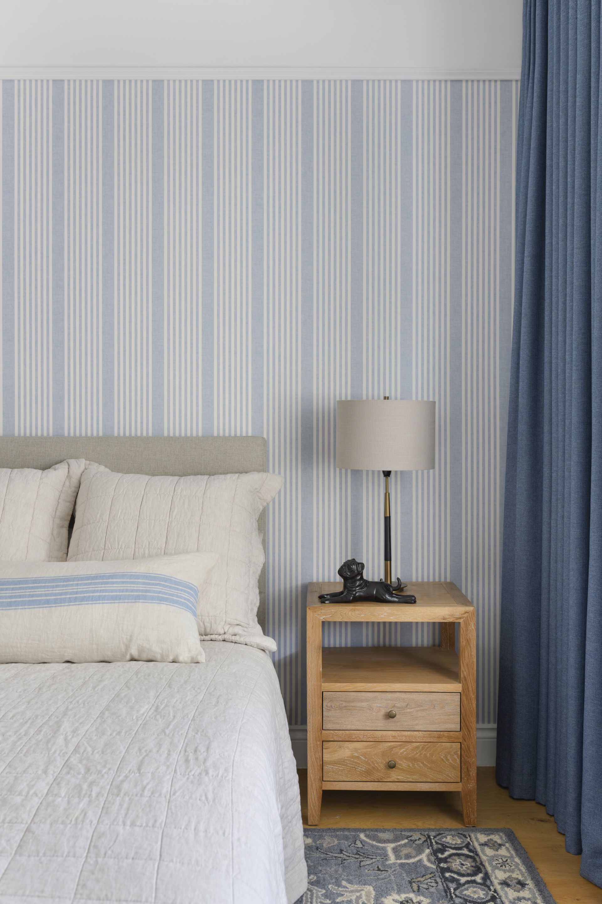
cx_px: 301
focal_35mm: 35
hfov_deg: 37.9
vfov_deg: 54.4
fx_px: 878
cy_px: 452
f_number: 8
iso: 100
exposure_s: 1/4
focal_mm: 35
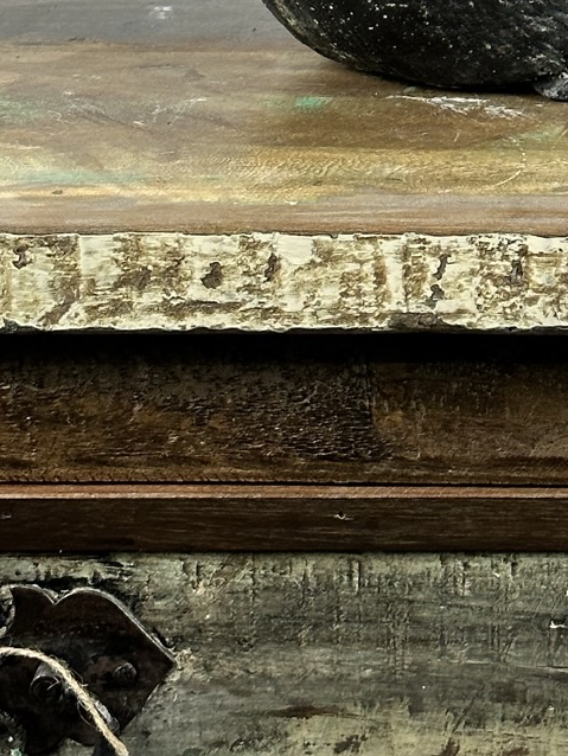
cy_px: -427
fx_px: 3367
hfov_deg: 9.5
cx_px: 621
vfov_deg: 12.1
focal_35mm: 154
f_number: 1.78
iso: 50
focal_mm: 6.86
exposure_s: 1/50
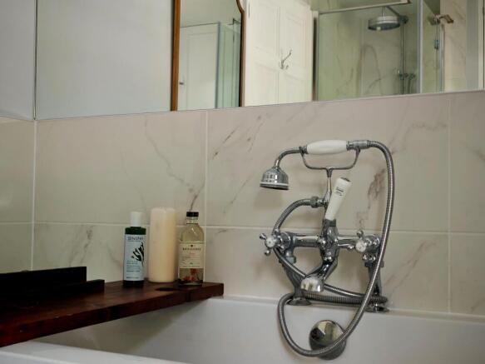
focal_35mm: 49
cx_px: 242
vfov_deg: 29.7
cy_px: 182
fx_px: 686
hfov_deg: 38.9
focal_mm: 7.62
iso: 100
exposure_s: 1/100
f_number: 1.6
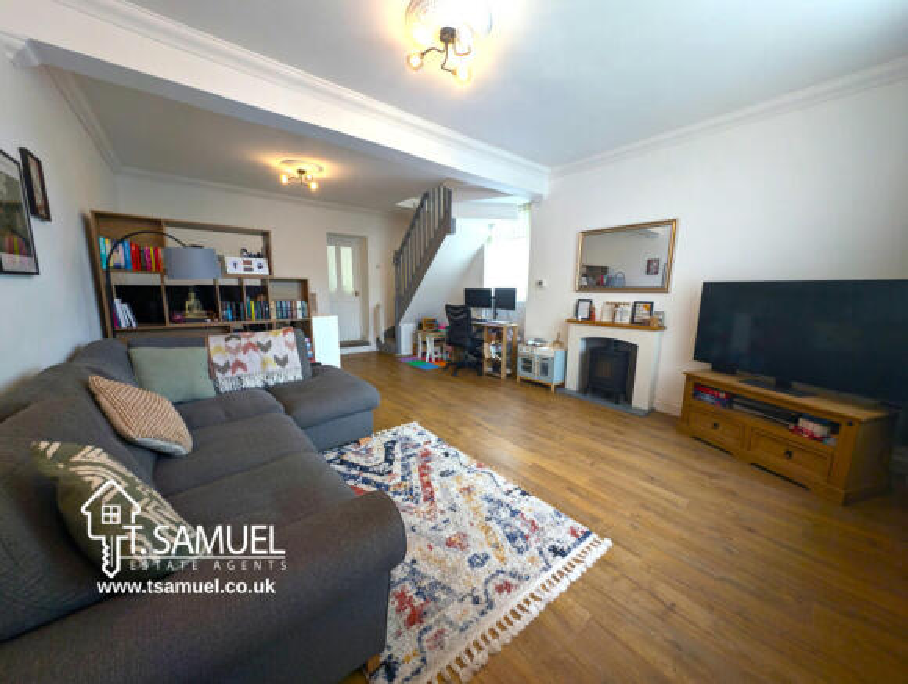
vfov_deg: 94.7
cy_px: 342
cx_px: 454
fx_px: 315
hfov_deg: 110.4
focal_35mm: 12
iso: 75
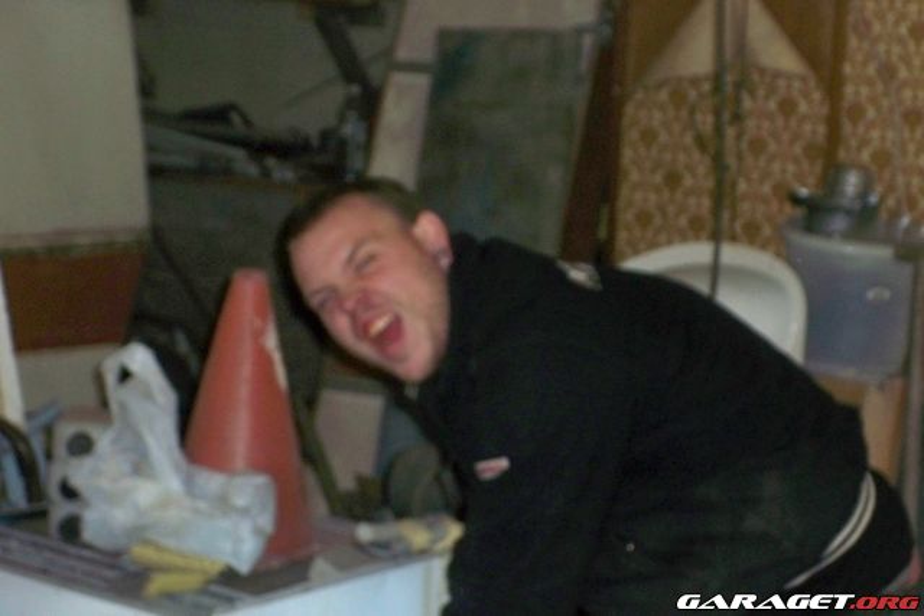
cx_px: 462
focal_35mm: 111
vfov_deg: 12.3
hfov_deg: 18.4
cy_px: 308
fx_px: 2849
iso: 400
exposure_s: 1/30
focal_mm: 23.7
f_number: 5.7
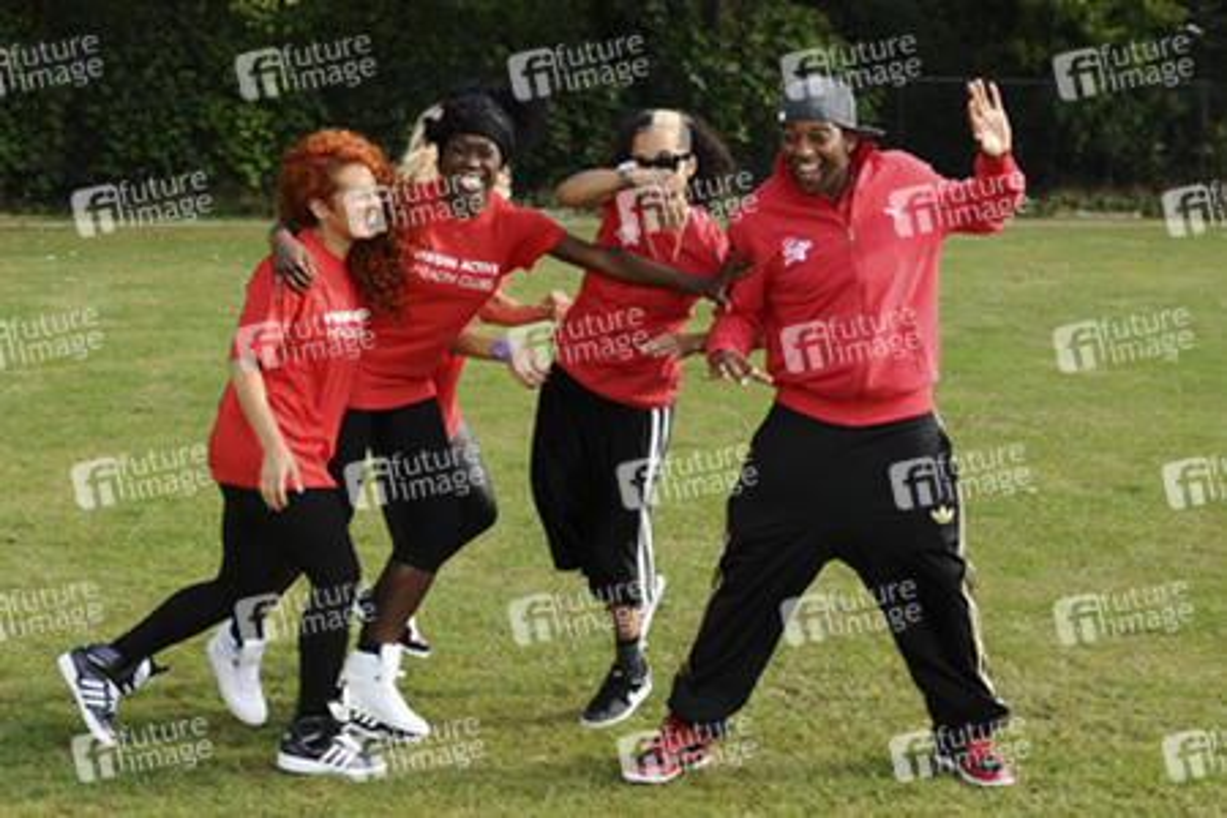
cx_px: 614
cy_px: 409
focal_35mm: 57
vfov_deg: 23.8
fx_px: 1943
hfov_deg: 35.1
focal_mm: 38
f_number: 4
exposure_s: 1/250
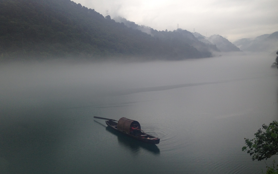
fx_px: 273
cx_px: 136
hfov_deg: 54.0
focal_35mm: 36
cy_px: 94
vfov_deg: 35.3
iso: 50
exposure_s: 1/200
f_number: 2.4
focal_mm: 4.12
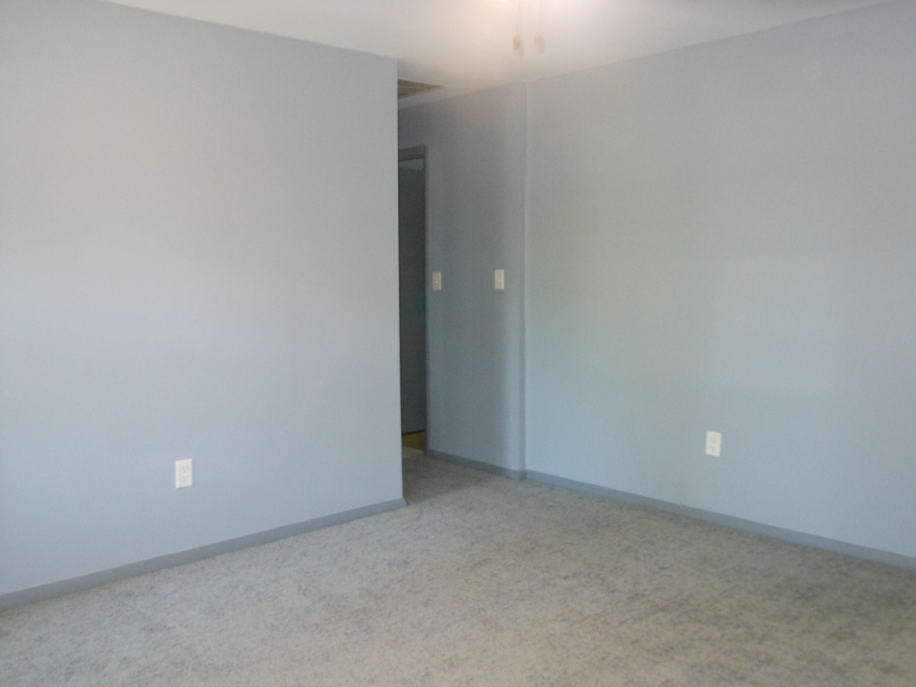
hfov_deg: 55.4
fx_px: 873
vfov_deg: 42.9
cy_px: 344
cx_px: 458
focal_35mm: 33
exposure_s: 1/25
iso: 400
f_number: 4
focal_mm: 5.9
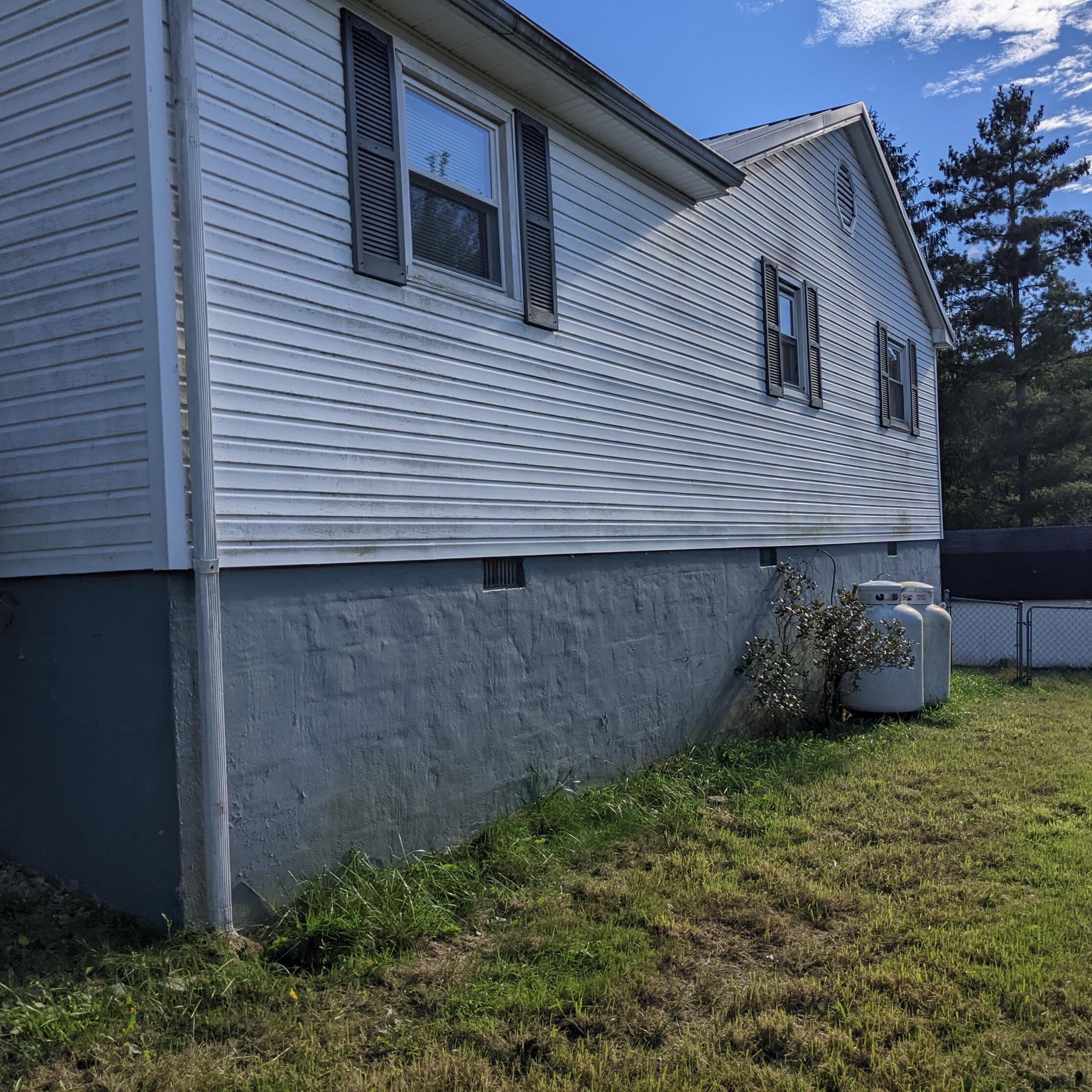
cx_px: 628
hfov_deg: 50.9
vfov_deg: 51.1
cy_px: 544
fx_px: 1142
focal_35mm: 32
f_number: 1.73
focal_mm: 4.38
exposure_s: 1/4673
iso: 48
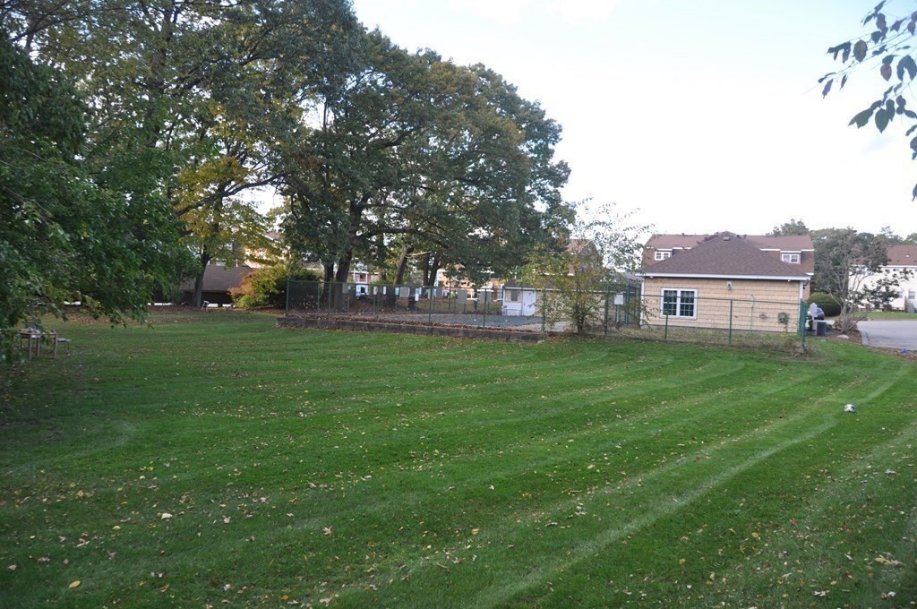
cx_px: 458
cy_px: 304
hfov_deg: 67.4
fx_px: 687
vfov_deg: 47.8
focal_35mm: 27
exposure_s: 1/200
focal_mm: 18
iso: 200
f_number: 3.5
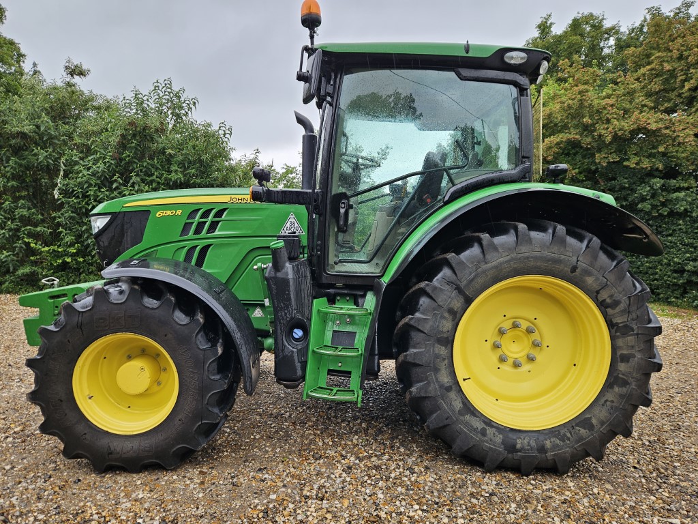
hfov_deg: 73.9
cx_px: 349
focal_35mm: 23
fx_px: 464
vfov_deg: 58.9
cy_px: 262
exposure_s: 1/108
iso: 25
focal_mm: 5.4
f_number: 1.8
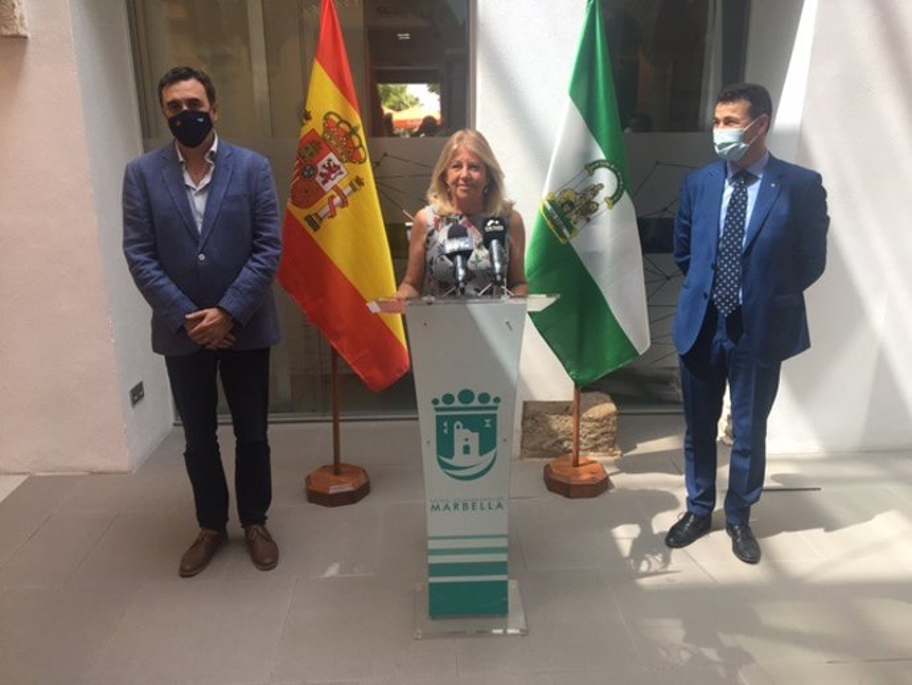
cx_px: 456
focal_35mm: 29
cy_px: 342
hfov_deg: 61.6
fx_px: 764
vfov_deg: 48.3
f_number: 2.2
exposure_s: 1/100
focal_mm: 4.15
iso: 40
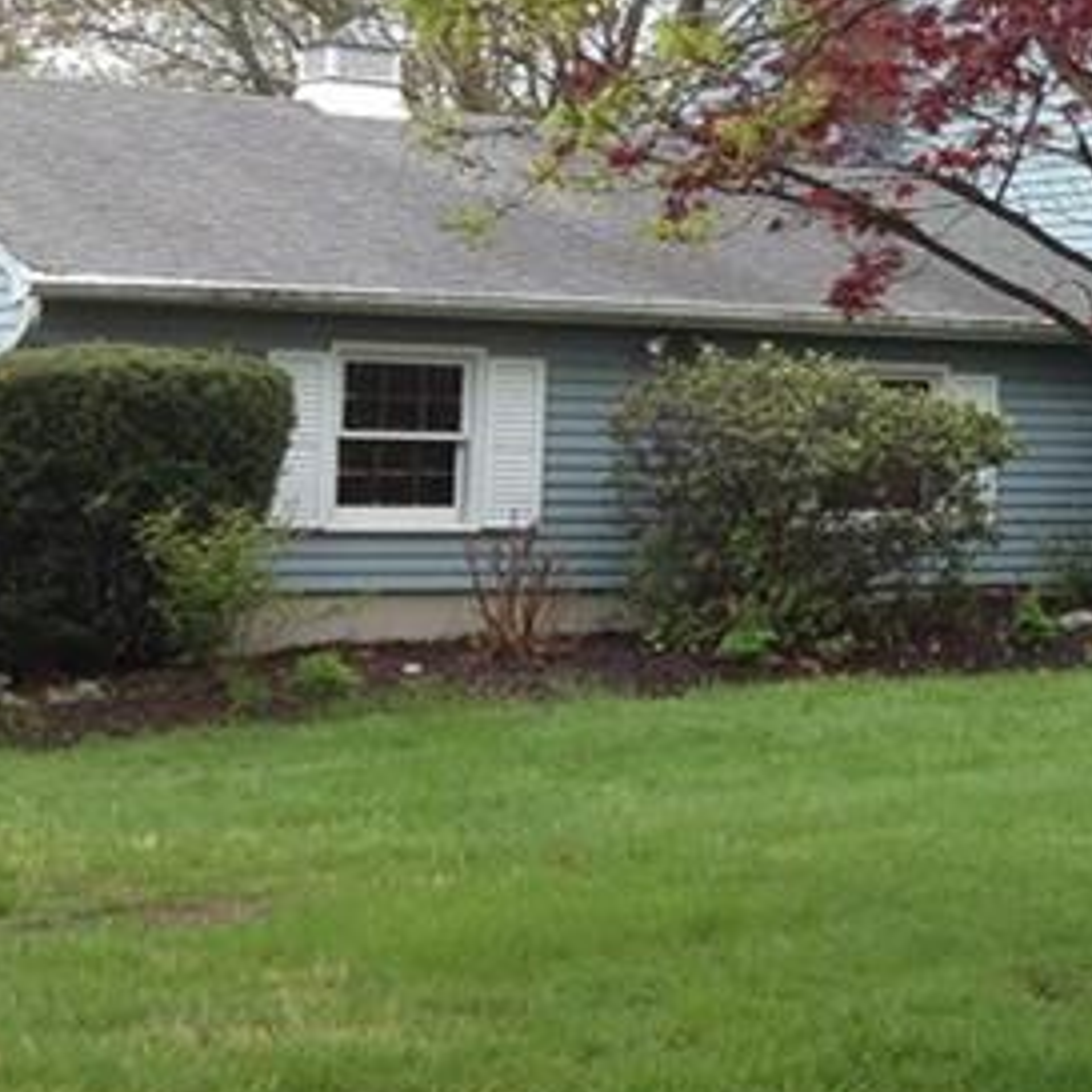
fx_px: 4140
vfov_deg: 14.9
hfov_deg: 14.1
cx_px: 1616
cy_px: 244
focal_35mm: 116
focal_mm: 4.28
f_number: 2.4
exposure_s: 1/167
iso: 50
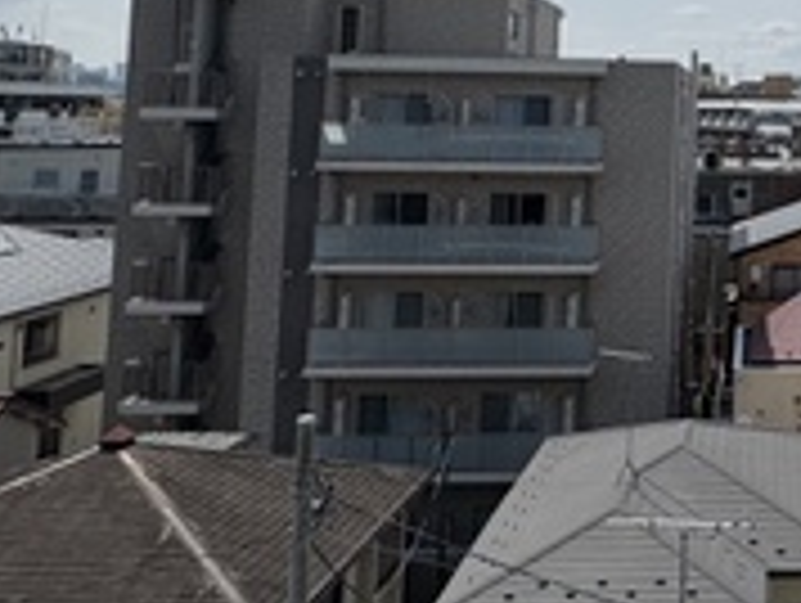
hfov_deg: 31.1
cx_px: 882
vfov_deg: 25.3
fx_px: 1274
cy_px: -2
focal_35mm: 55
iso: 40
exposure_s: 1/3906
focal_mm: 2.22
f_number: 2.2
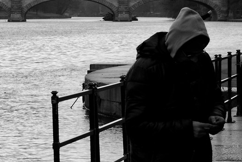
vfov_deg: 6.0
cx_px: -122
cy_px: 81
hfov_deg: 8.7
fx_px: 1554
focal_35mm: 231
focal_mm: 50
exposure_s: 1/160
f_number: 11
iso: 100
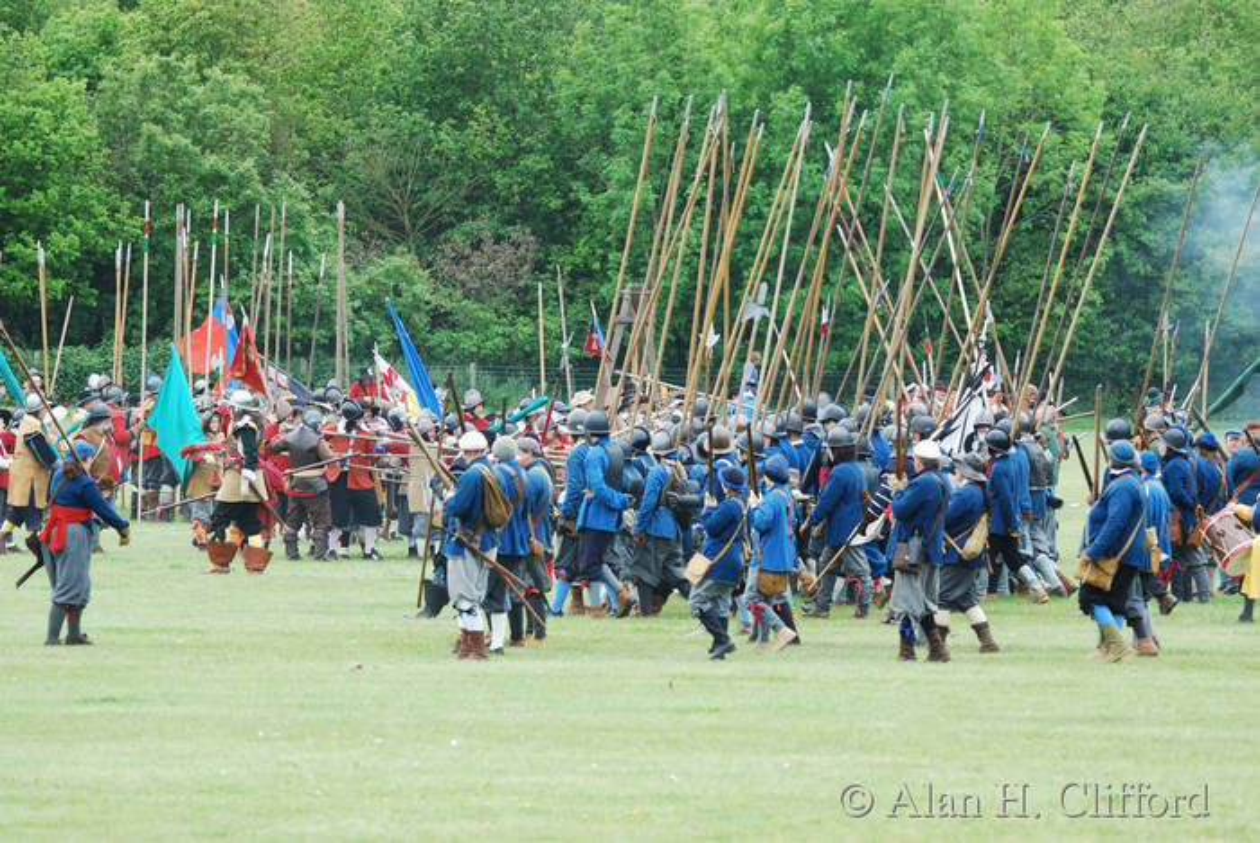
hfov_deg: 7.0
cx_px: 630
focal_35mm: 292
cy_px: 422
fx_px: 10246
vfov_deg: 4.7
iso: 560
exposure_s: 1/500
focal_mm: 195
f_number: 5.3
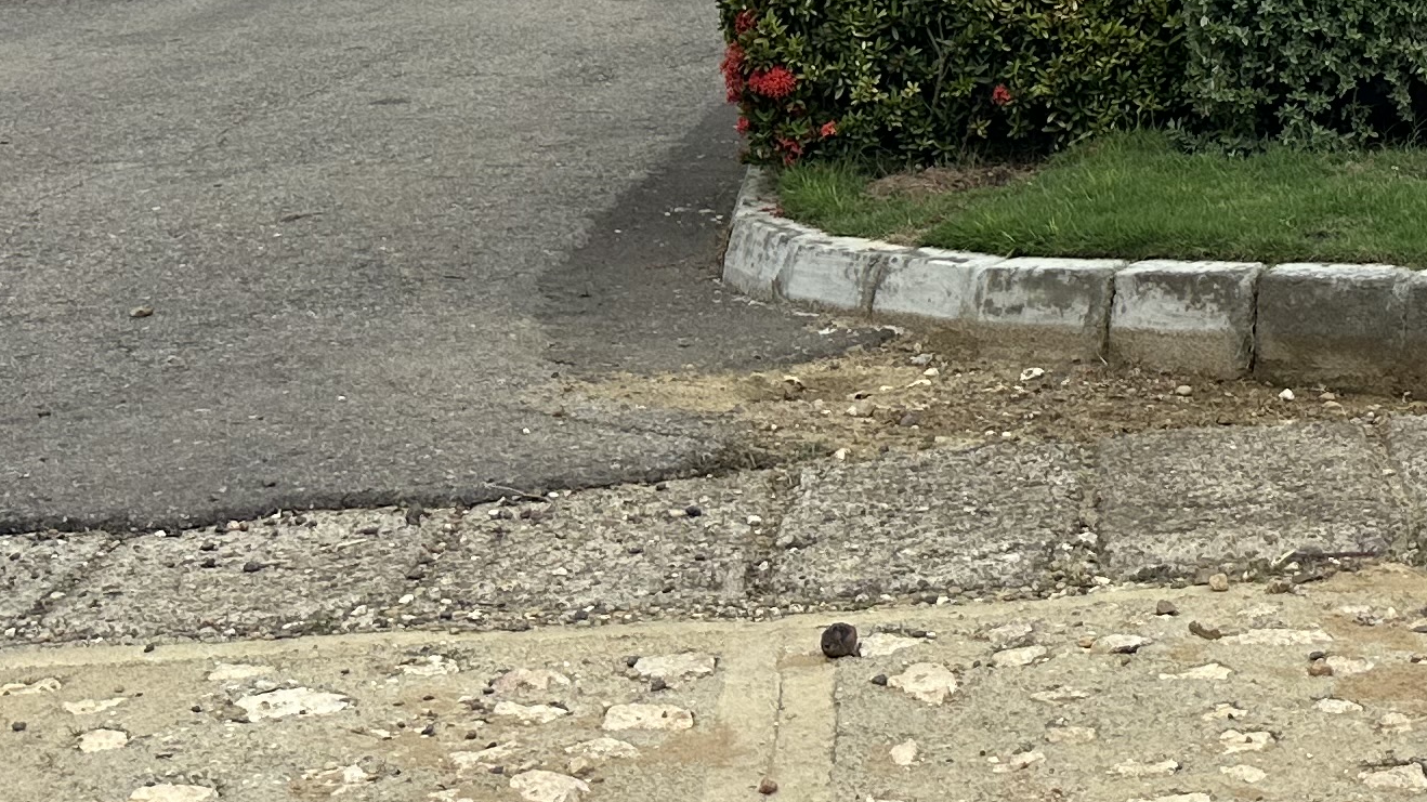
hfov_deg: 23.9
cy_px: -628
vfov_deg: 13.6
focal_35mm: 80
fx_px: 3027
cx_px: 1755
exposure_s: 1/2155
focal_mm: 6.86
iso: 80
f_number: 1.78
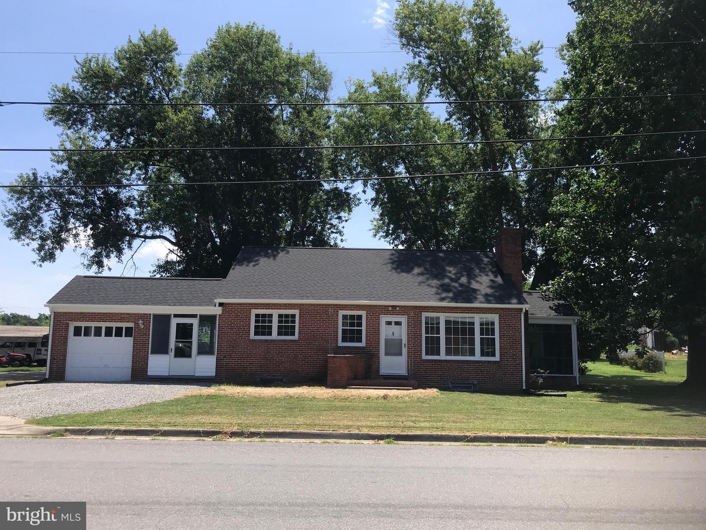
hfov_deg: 63.4
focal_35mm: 28
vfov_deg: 49.7
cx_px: 353
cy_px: 265
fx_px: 571
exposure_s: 1/1842
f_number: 1.8
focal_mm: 3.99
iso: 20
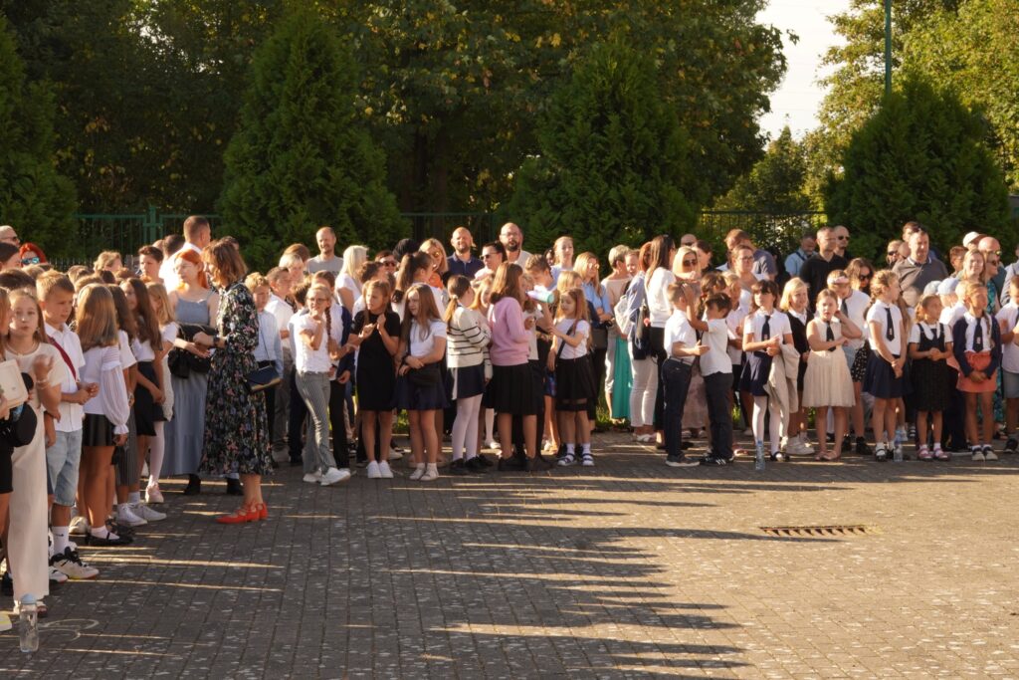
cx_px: 510
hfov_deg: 27.0
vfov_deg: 18.2
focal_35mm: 75
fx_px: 2123
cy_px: 340
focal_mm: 50
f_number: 11
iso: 200
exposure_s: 1/80
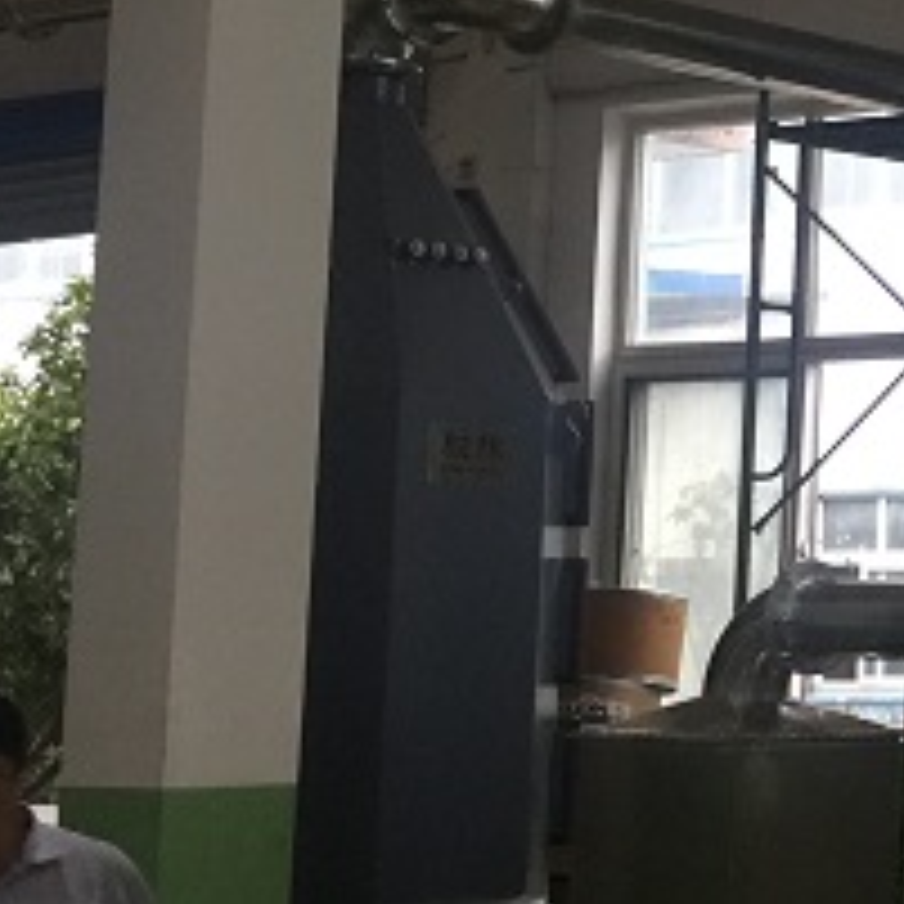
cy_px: 328
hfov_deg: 14.3
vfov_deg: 17.0
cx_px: 1786
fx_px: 3014
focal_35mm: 102
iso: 64
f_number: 2.2
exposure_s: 1/17
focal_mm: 4.15
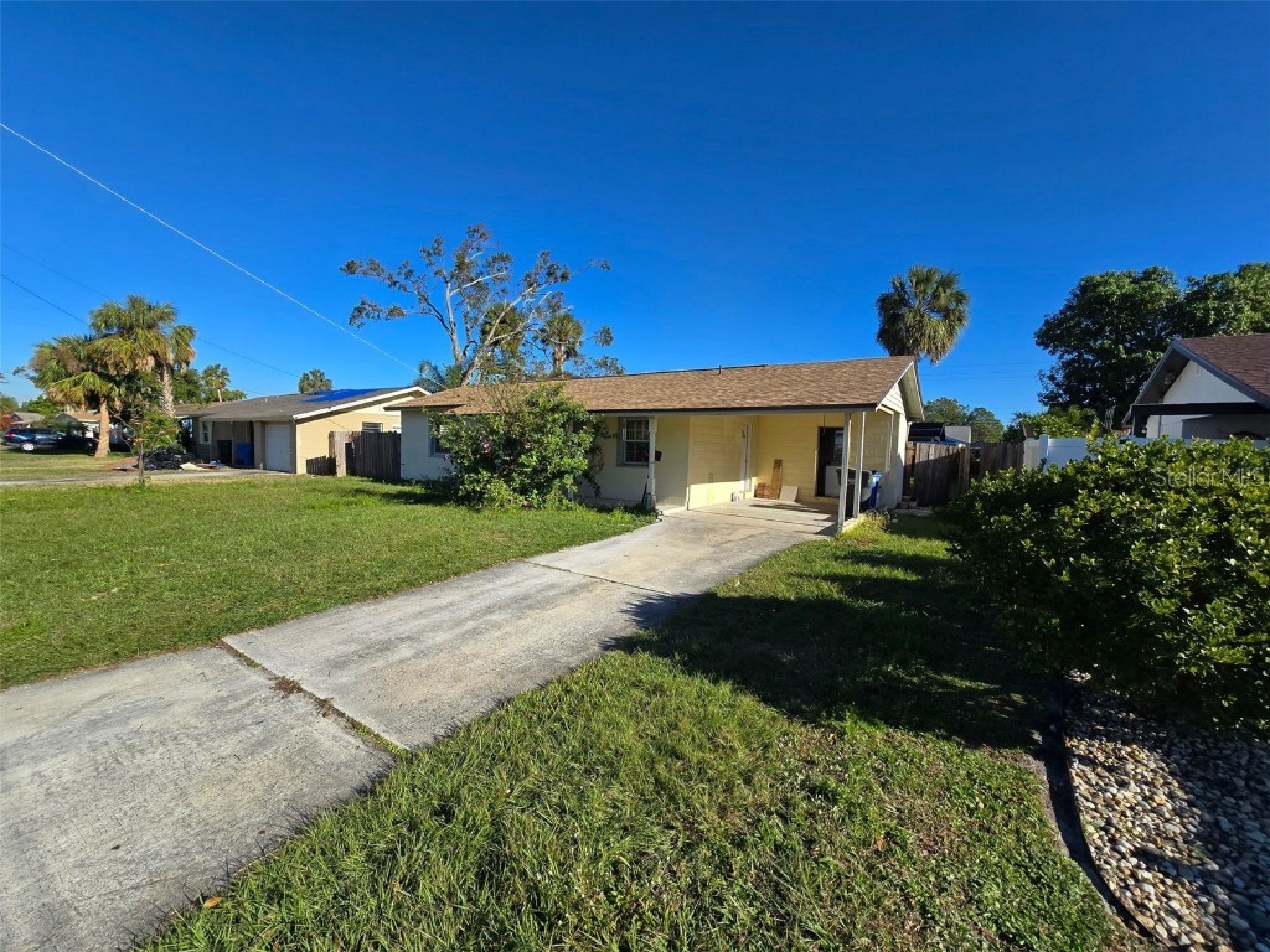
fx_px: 477
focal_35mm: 13
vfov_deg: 89.9
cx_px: 635
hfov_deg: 106.2
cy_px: 476
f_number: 2.2
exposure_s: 1/2314
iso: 50
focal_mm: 2.2
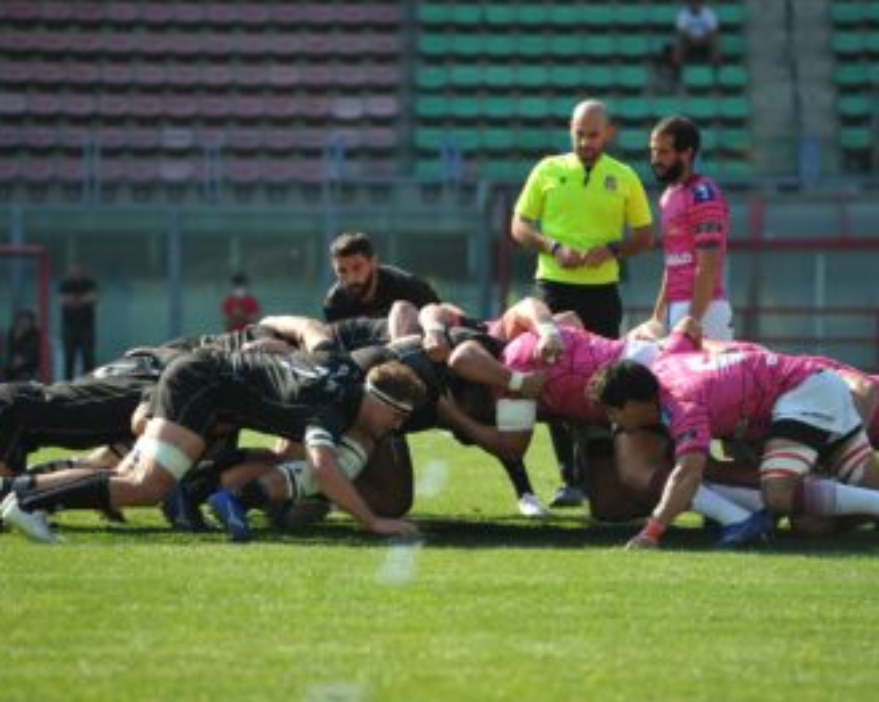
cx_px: 456
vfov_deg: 6.7
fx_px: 5954
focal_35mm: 229
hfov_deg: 8.4
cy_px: 355
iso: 250
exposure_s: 1/1000
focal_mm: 200
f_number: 4
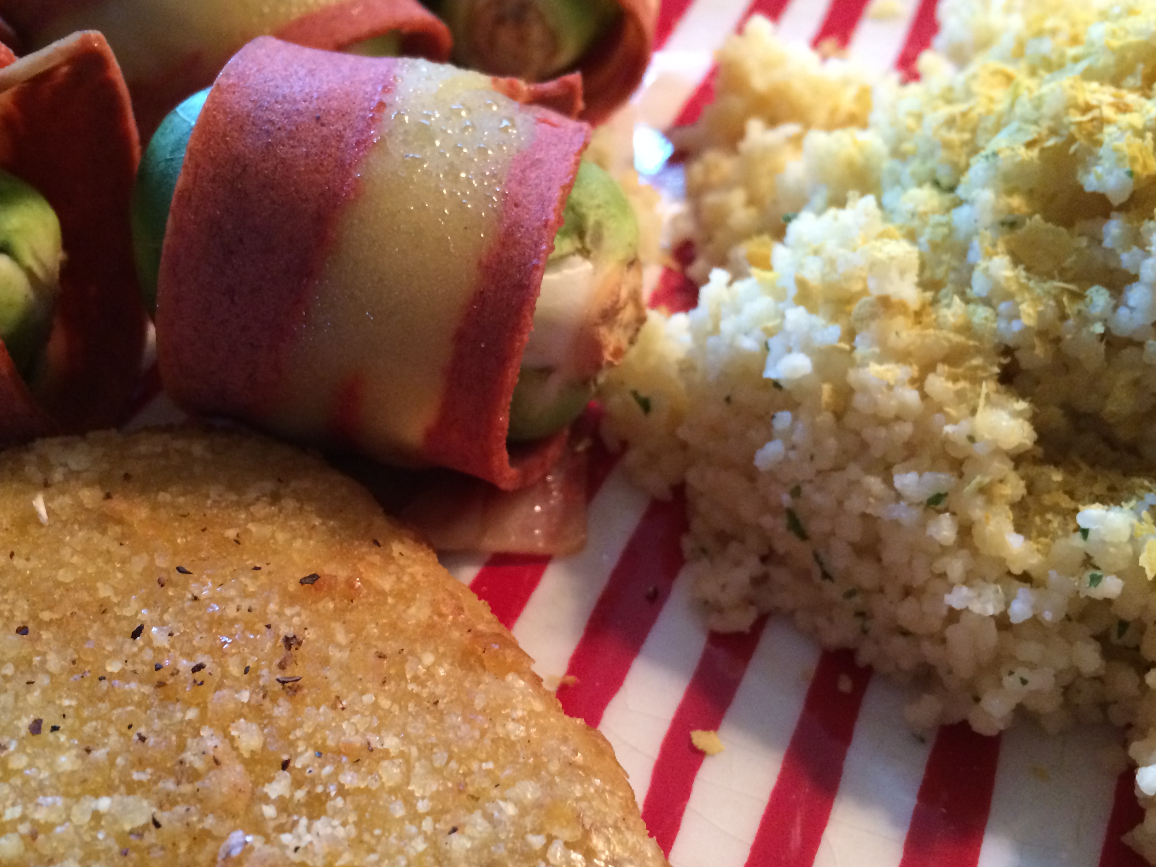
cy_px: 435
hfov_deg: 47.8
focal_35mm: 39
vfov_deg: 36.8
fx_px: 1302
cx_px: 524
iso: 250
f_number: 2.2
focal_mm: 4.12
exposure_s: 1/30
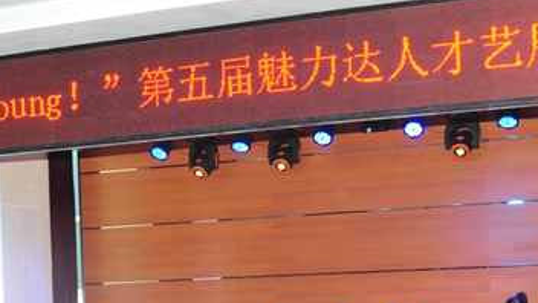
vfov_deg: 13.5
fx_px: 1256
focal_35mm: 88
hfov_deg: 24.2
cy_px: 318
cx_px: 238
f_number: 7.1
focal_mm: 29
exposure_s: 1/100
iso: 800
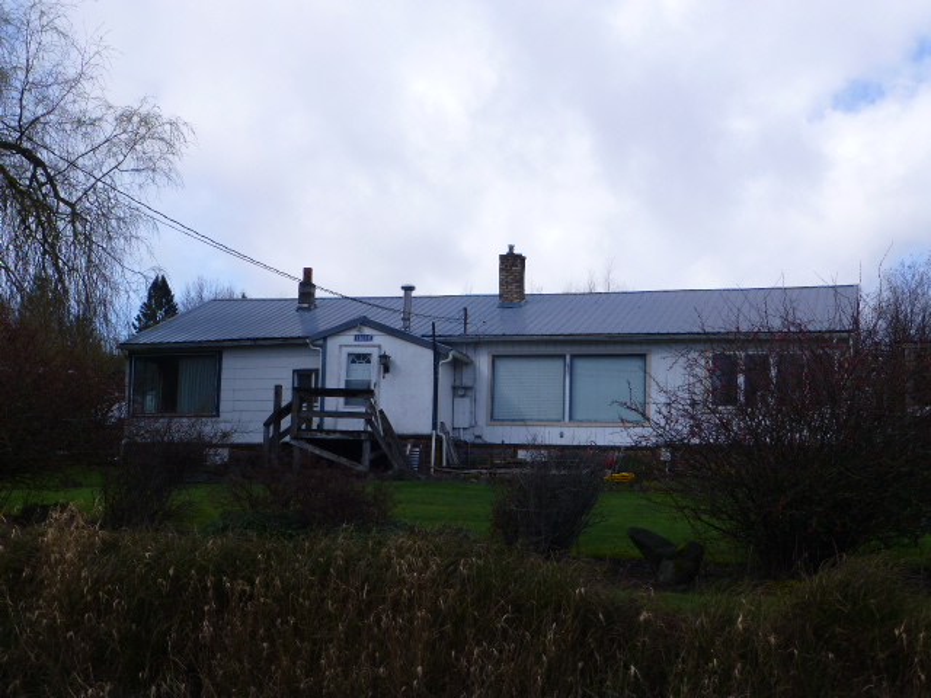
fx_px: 1452
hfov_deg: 35.5
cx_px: 466
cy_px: 349
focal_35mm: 54
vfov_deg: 27.0
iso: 100
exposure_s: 1/500
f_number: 4.6
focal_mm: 9.7
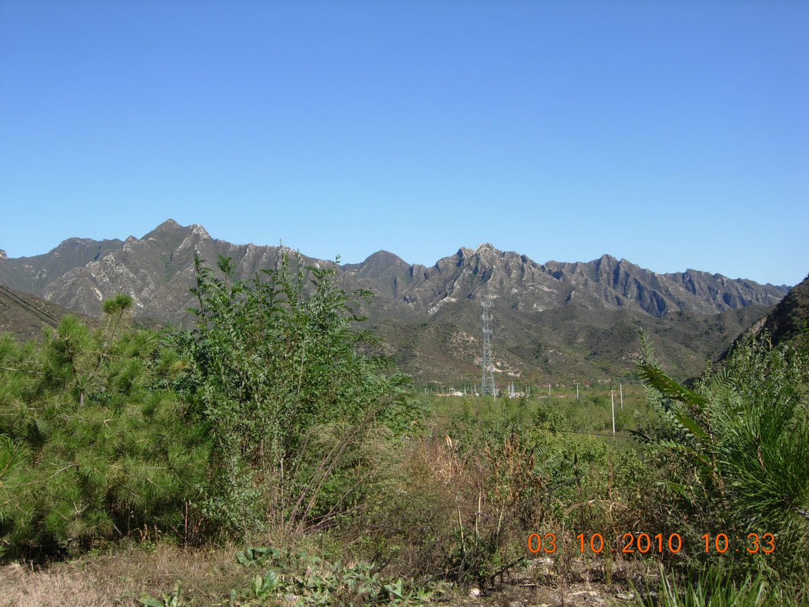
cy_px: 304
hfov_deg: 51.4
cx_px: 404
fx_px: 841
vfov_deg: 39.7
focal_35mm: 36
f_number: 5.4
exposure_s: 1/296
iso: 50
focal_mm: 7.5
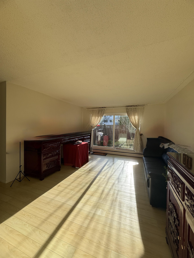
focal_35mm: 14
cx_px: 97
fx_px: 105
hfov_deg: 85.7
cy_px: 129
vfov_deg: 102.1
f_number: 2.2
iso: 64
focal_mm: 2.22
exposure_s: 1/482
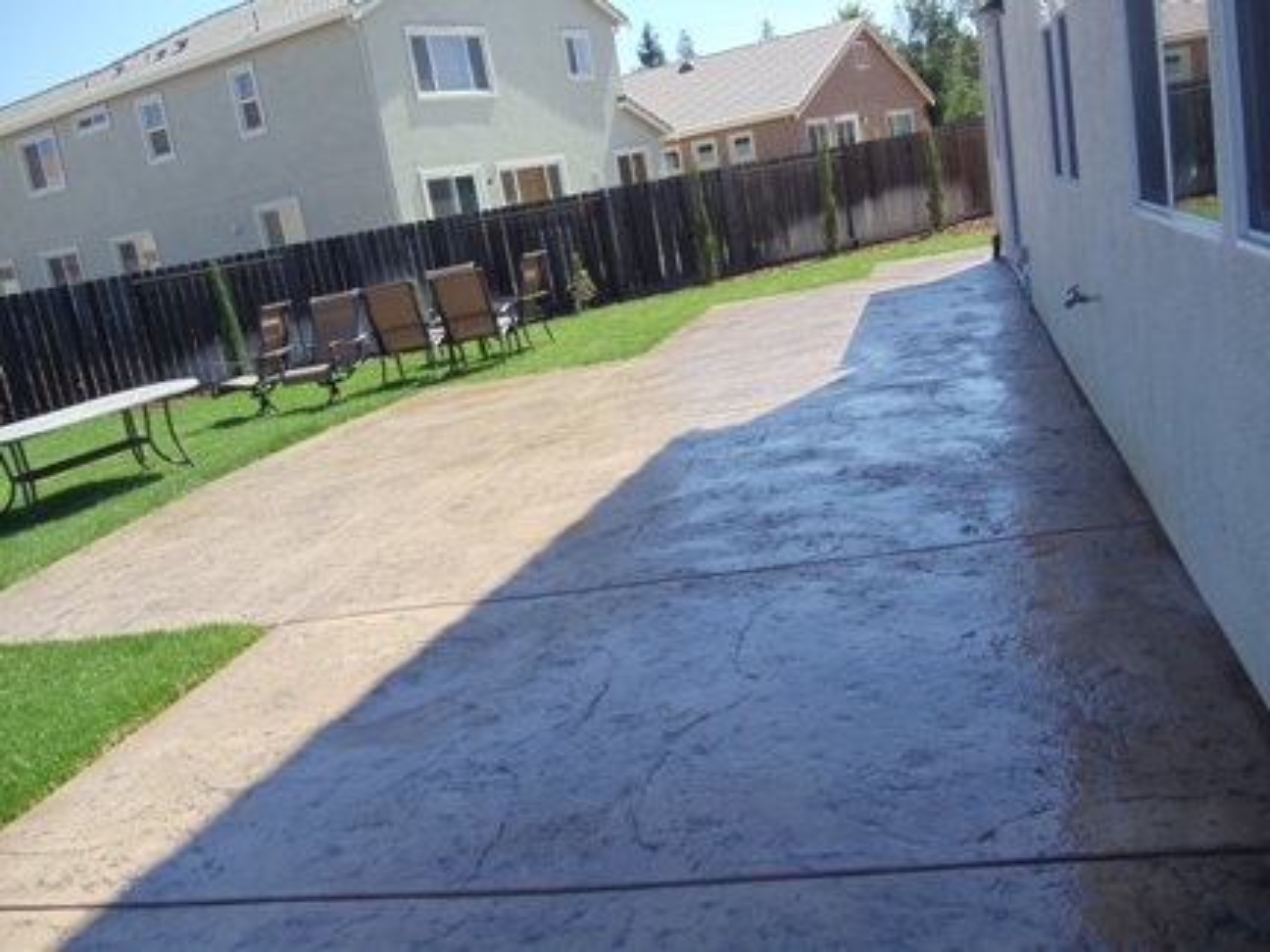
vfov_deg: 32.9
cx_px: 635
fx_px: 1614
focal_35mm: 44
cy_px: 476
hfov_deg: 42.9
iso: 80
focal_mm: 6
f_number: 7.1
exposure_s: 1/100
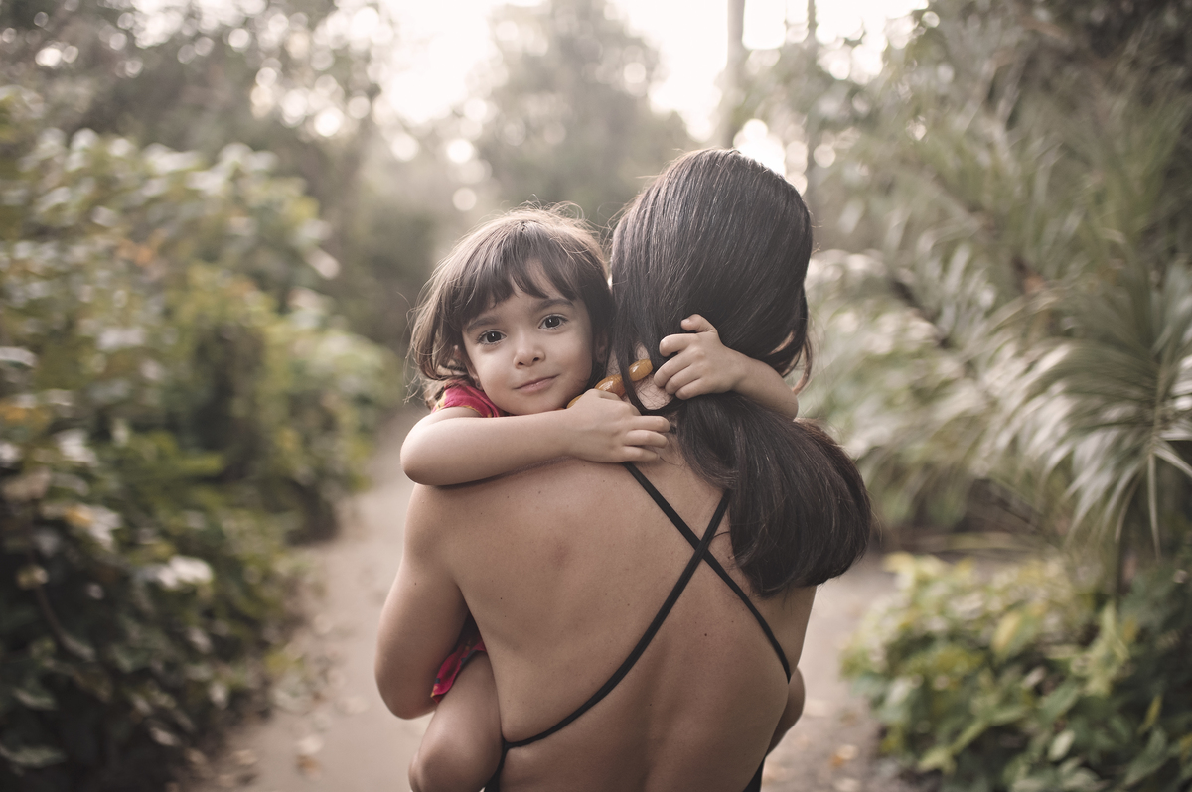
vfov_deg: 37.8
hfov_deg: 54.5
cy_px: 396
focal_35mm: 35
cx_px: 596
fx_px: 1158
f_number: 1.8
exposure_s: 1/640
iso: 800
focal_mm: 35
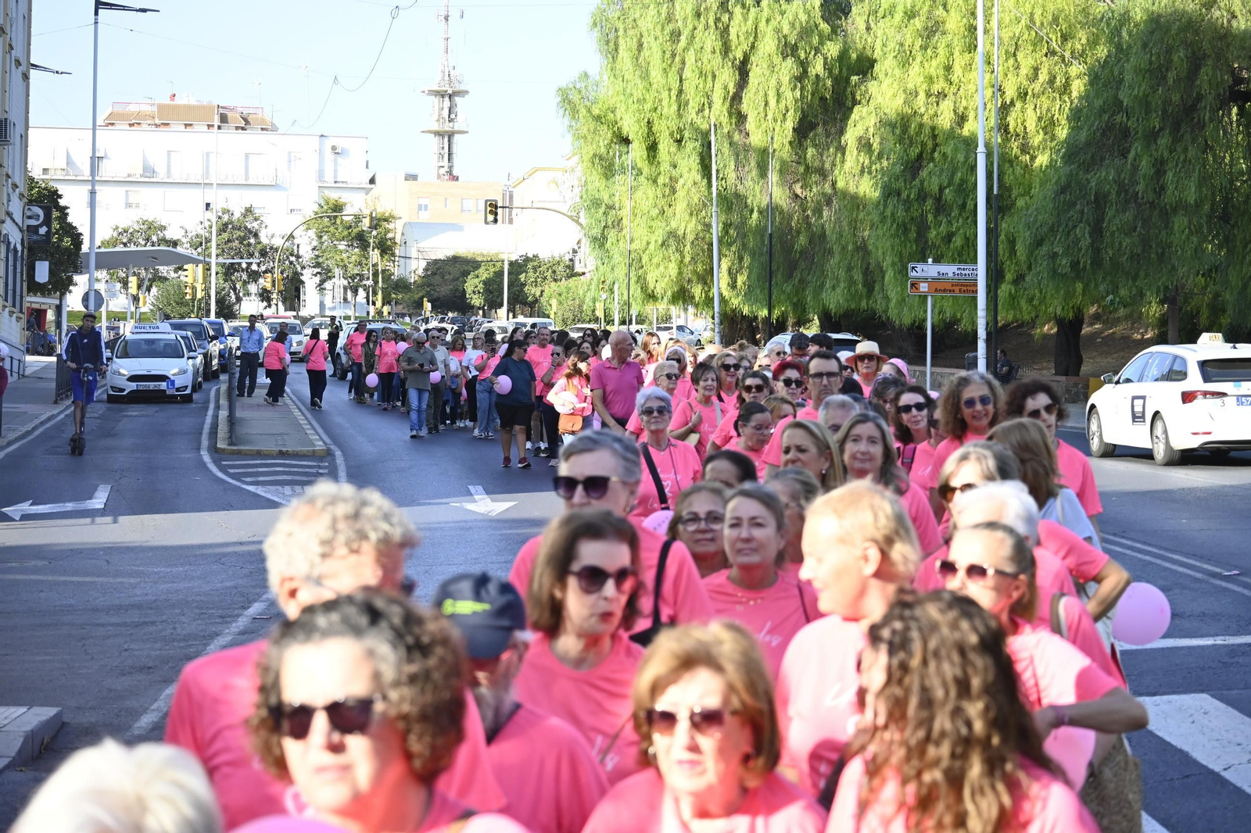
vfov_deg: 16.0
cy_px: 416
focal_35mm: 86
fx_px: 2970
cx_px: 626
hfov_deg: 23.8
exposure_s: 1/1250
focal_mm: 57
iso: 800
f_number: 5
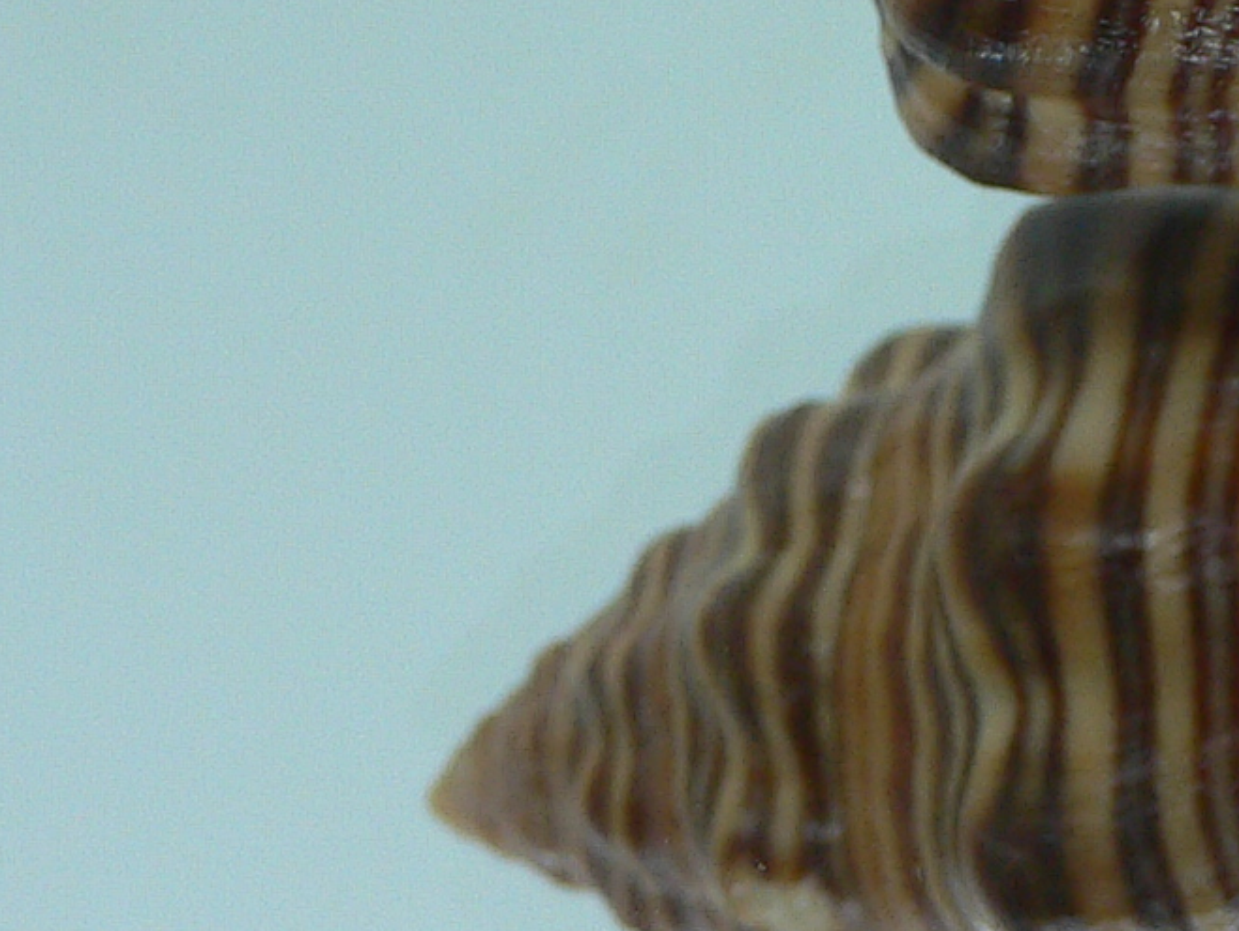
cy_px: -113
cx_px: 1425
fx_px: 3832
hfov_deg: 17.6
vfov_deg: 13.5
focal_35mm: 107
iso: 100
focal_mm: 4.6
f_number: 2.8
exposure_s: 1/60
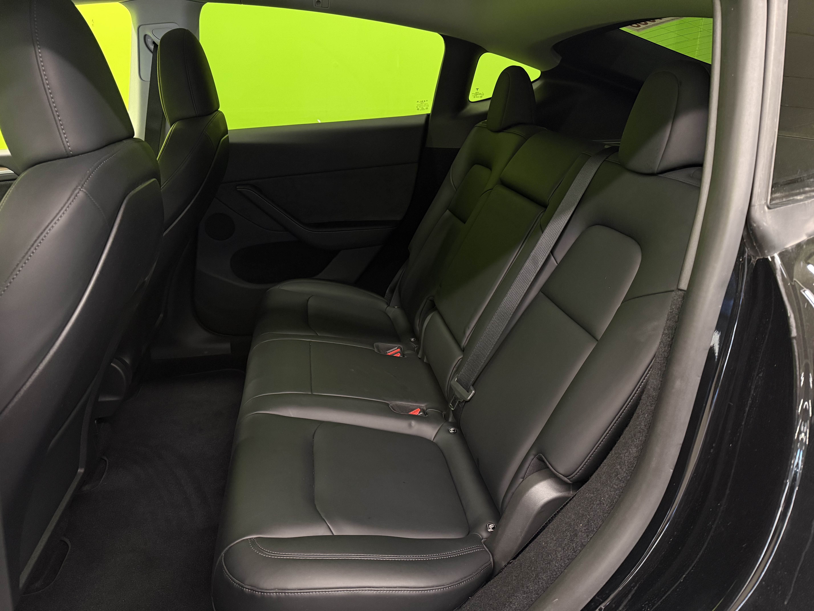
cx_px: 407
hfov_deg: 71.6
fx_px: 564
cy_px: 306
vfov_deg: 56.8
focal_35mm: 24
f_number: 1.78
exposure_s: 1/50
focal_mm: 6.76
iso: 500
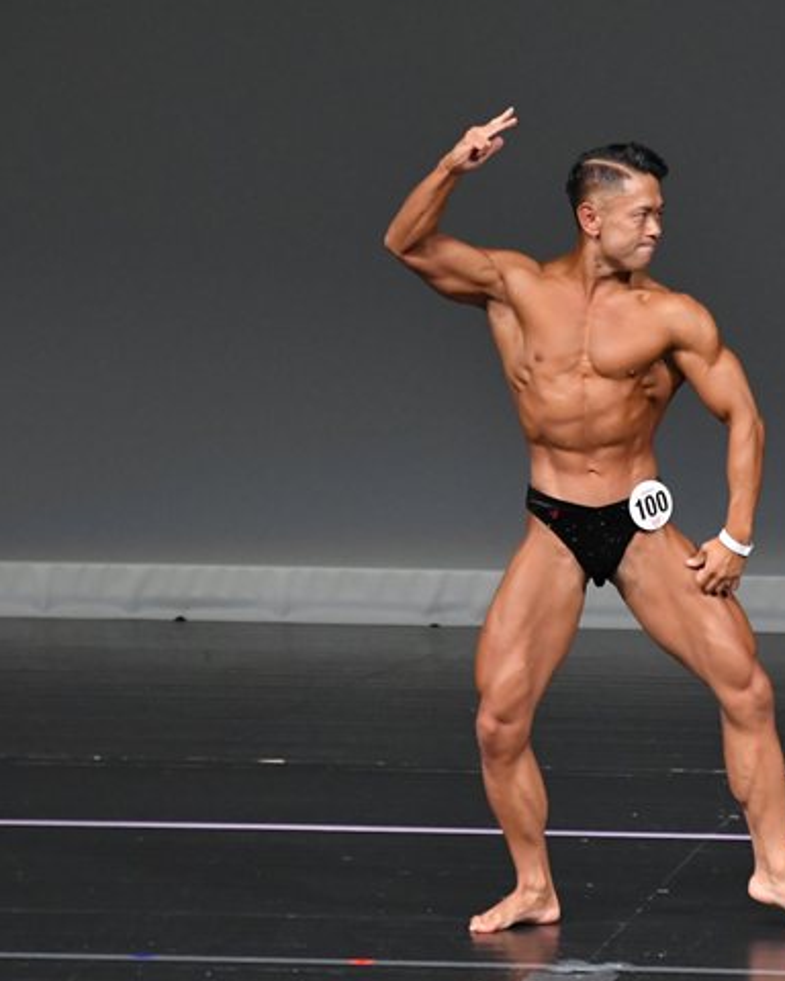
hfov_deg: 3.0
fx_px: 15189
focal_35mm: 523
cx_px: 657
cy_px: 462
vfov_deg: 3.7
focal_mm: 230
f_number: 5.6
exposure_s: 1/400
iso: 4000
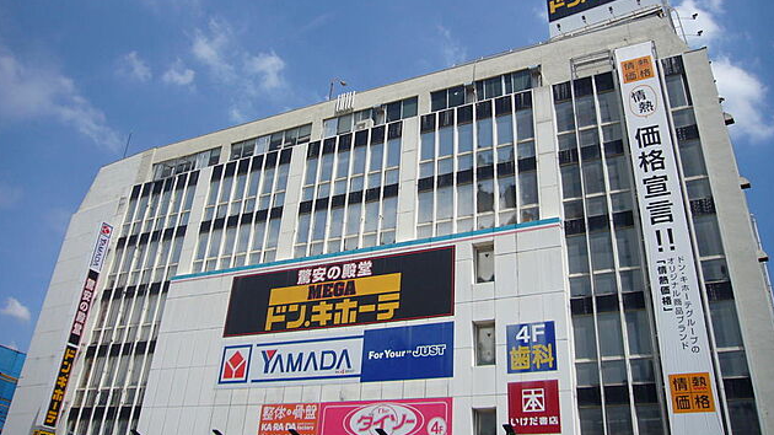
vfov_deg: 37.7
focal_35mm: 31
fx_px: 636
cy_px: 203
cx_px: 385
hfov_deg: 62.6
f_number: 5.6
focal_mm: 4.6
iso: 80
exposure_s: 1/400
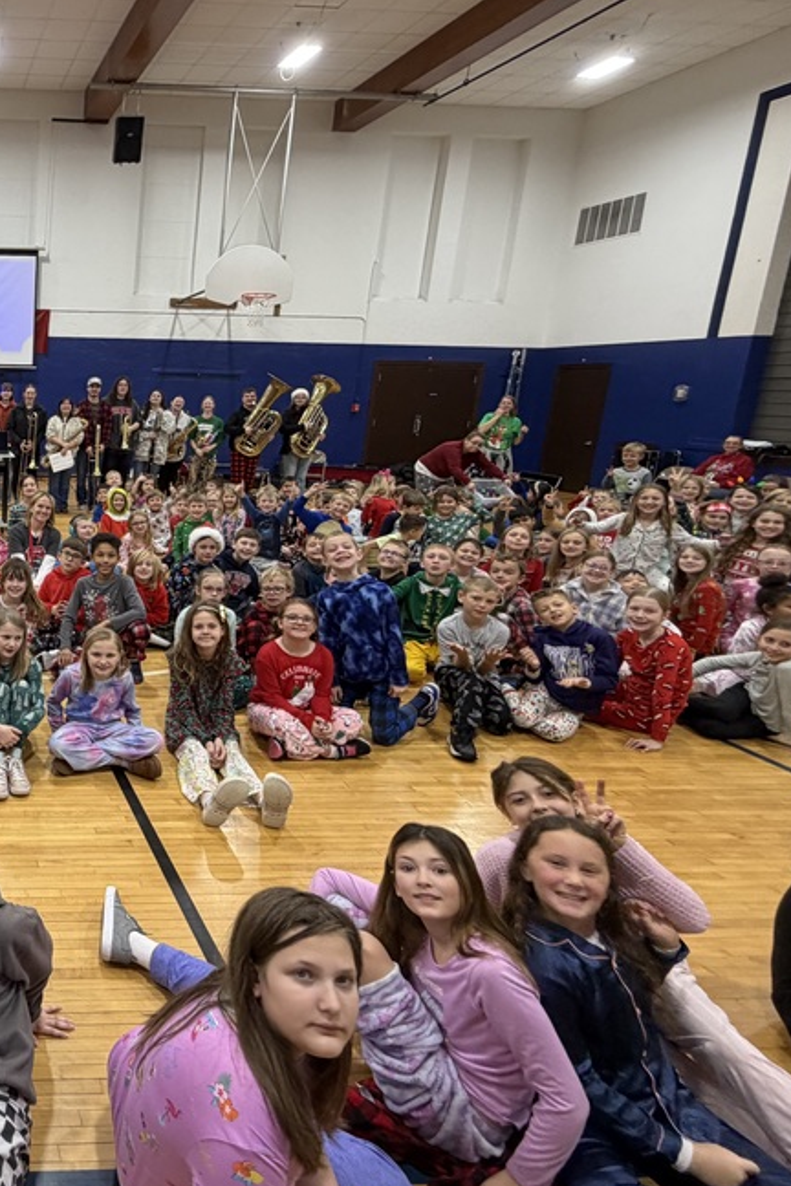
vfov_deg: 75.9
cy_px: 540
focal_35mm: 23
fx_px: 758
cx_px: -40
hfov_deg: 44.6
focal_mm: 2.22
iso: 200
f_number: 2.2
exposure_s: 1/60
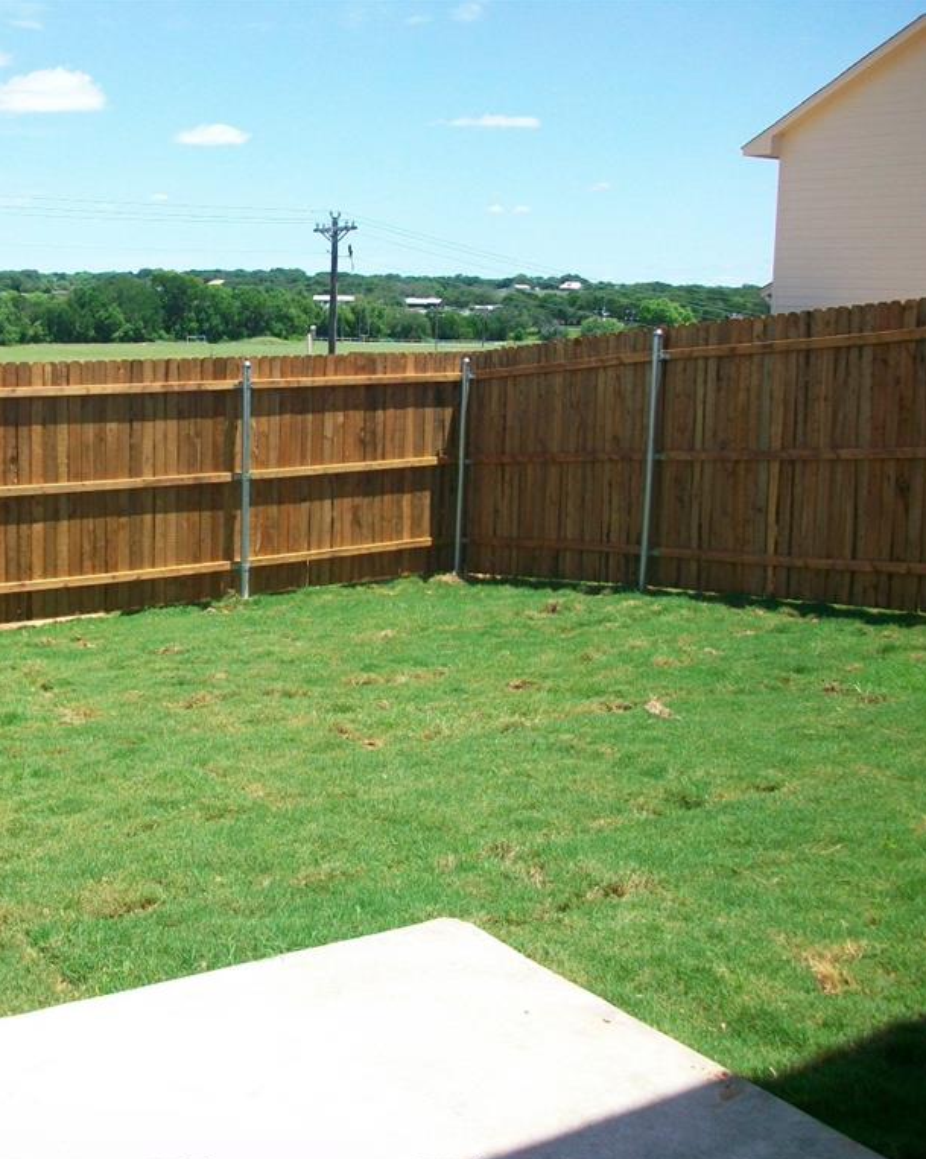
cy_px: 581
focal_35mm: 42
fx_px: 1440
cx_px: 289
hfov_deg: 35.2
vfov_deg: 43.8
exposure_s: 1/640
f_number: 2.8
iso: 64
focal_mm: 5.7
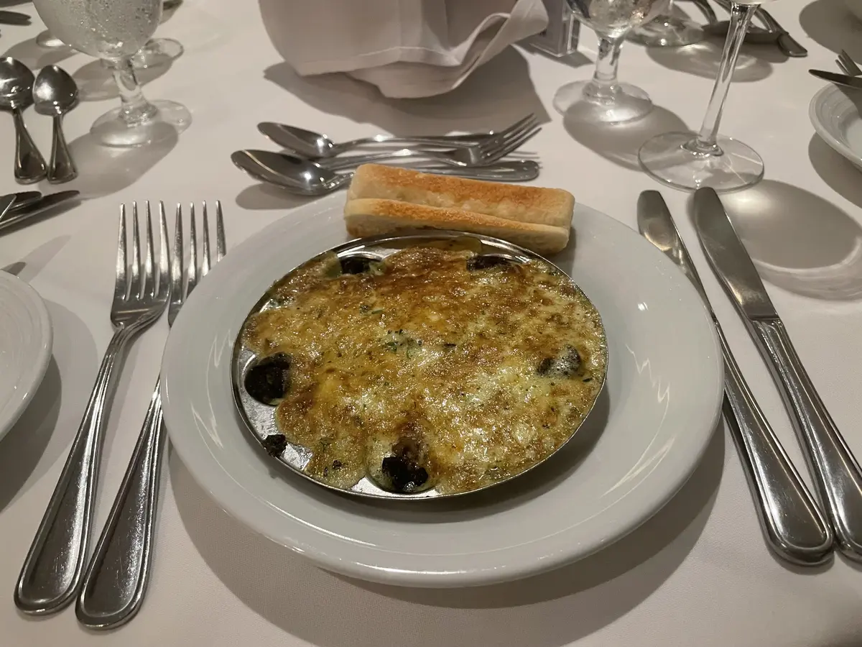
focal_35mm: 26
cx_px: 431
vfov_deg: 53.1
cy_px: 324
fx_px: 647
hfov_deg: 67.3
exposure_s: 1/31
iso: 500
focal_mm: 4.2
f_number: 1.6
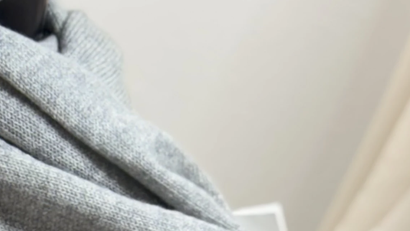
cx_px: -7
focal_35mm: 200
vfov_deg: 5.8
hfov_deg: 10.7
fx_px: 2174
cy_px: 615
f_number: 1.6
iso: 32
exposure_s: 1/50
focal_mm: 5.96
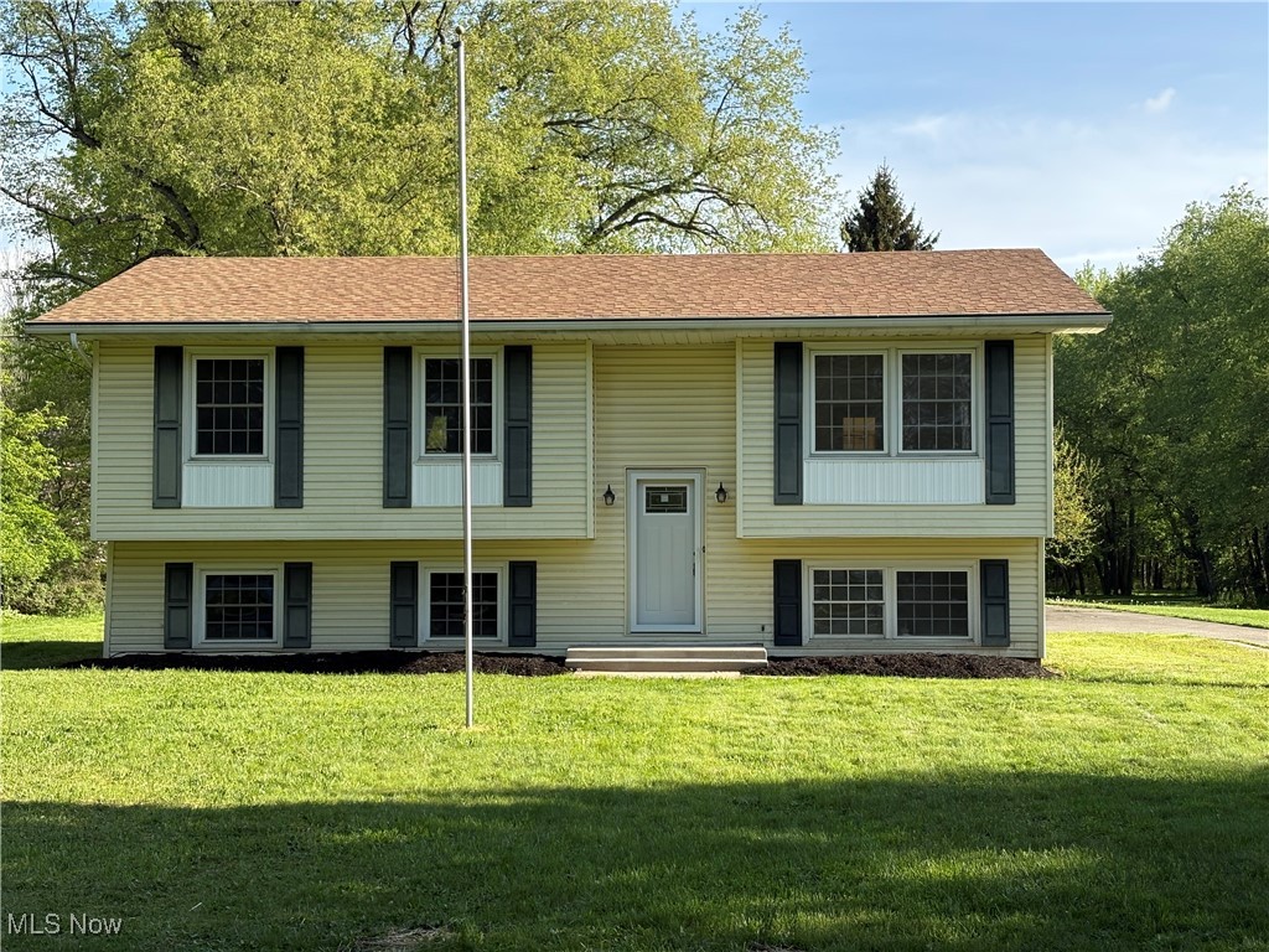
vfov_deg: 28.0
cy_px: 476
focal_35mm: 52
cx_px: 634
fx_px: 1906
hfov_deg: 36.8
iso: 40
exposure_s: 1/1117
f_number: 1.6
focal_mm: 5.96
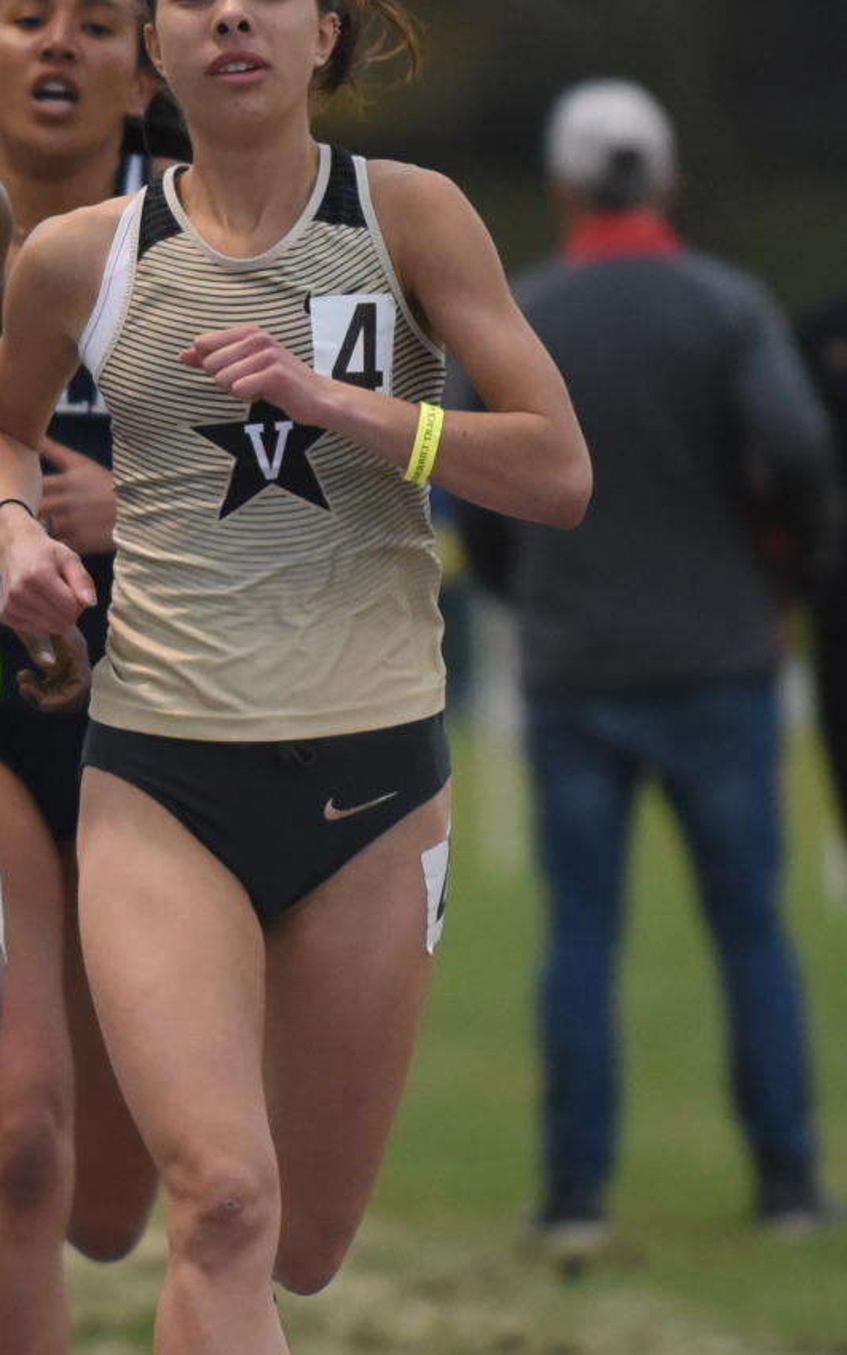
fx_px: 26601
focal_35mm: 720
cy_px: 764
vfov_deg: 2.9
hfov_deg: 1.8
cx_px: 94
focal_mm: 200
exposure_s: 1/1250
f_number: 2.8
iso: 2500
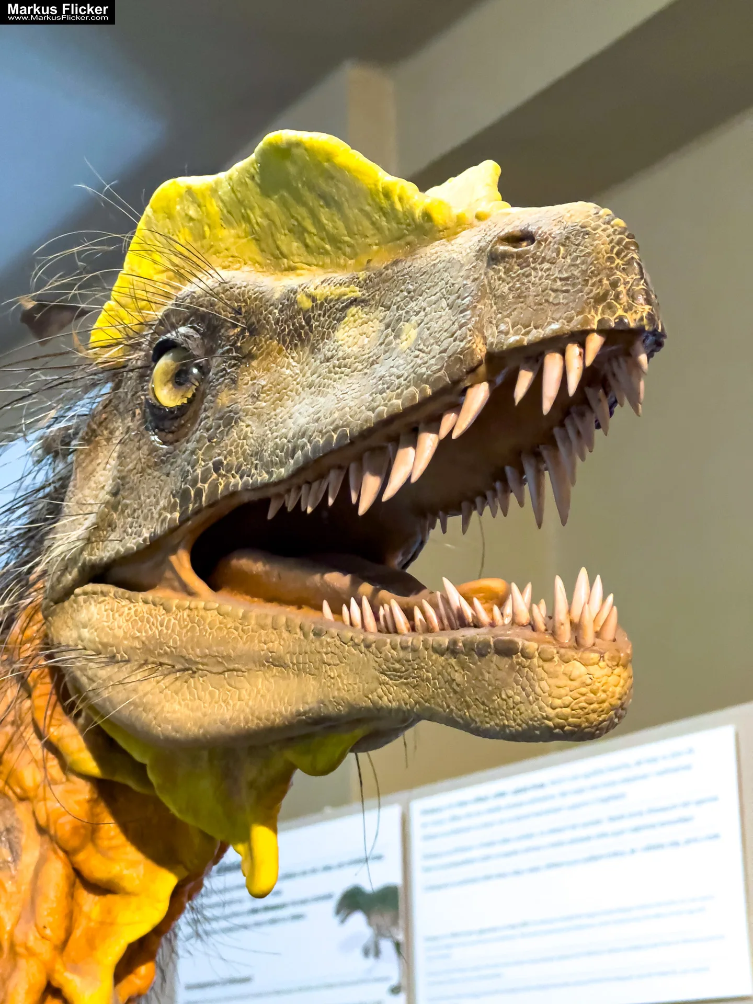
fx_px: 2233
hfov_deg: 19.1
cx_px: 376
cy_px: 502
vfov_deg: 25.3
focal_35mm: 77
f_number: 2.8
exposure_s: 1/35
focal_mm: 9
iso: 1000
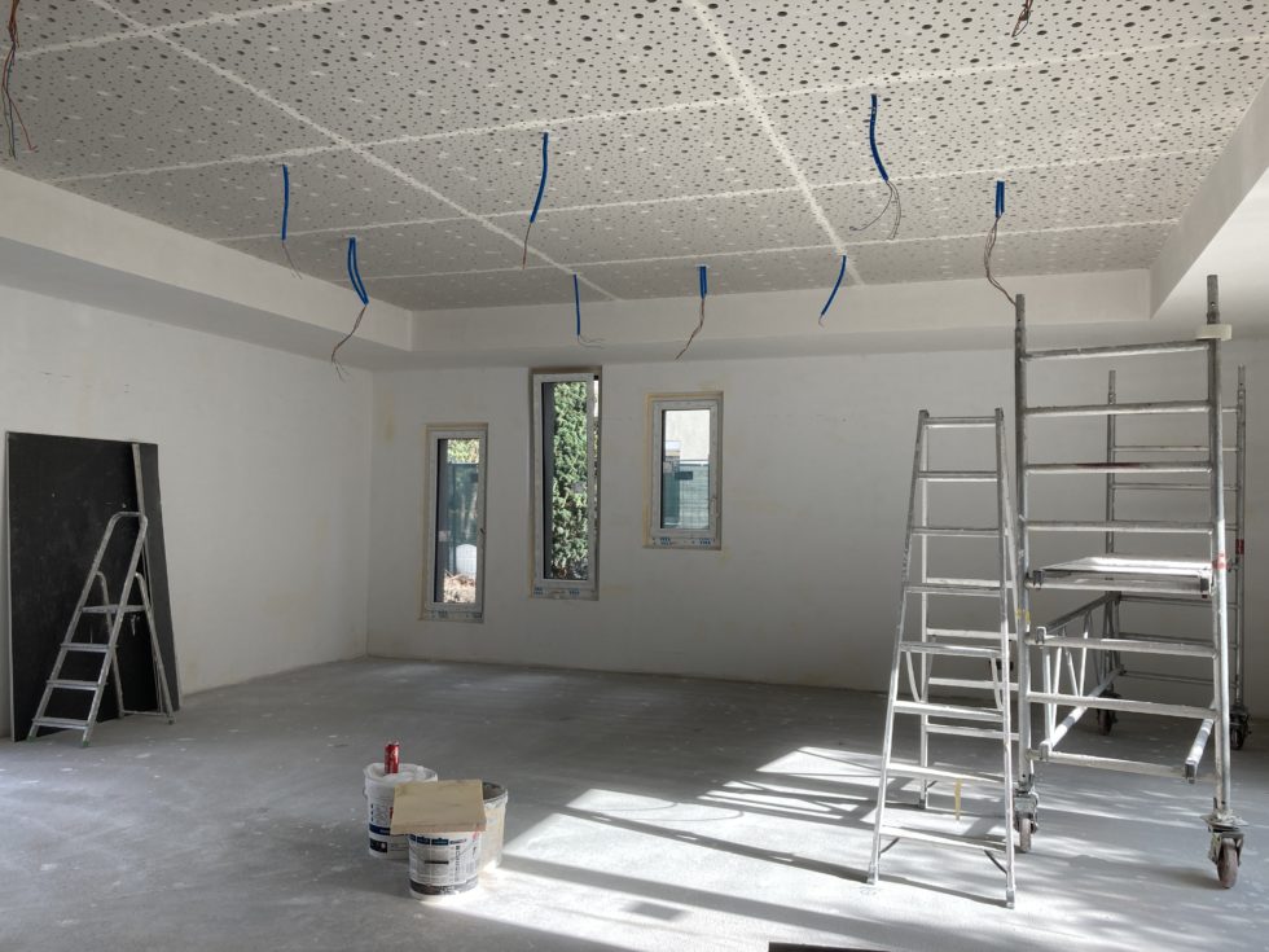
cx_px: 634
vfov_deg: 49.7
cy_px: 476
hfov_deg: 63.4
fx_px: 1026
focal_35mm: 28
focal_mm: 3.99
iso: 20
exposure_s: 1/128
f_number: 1.8
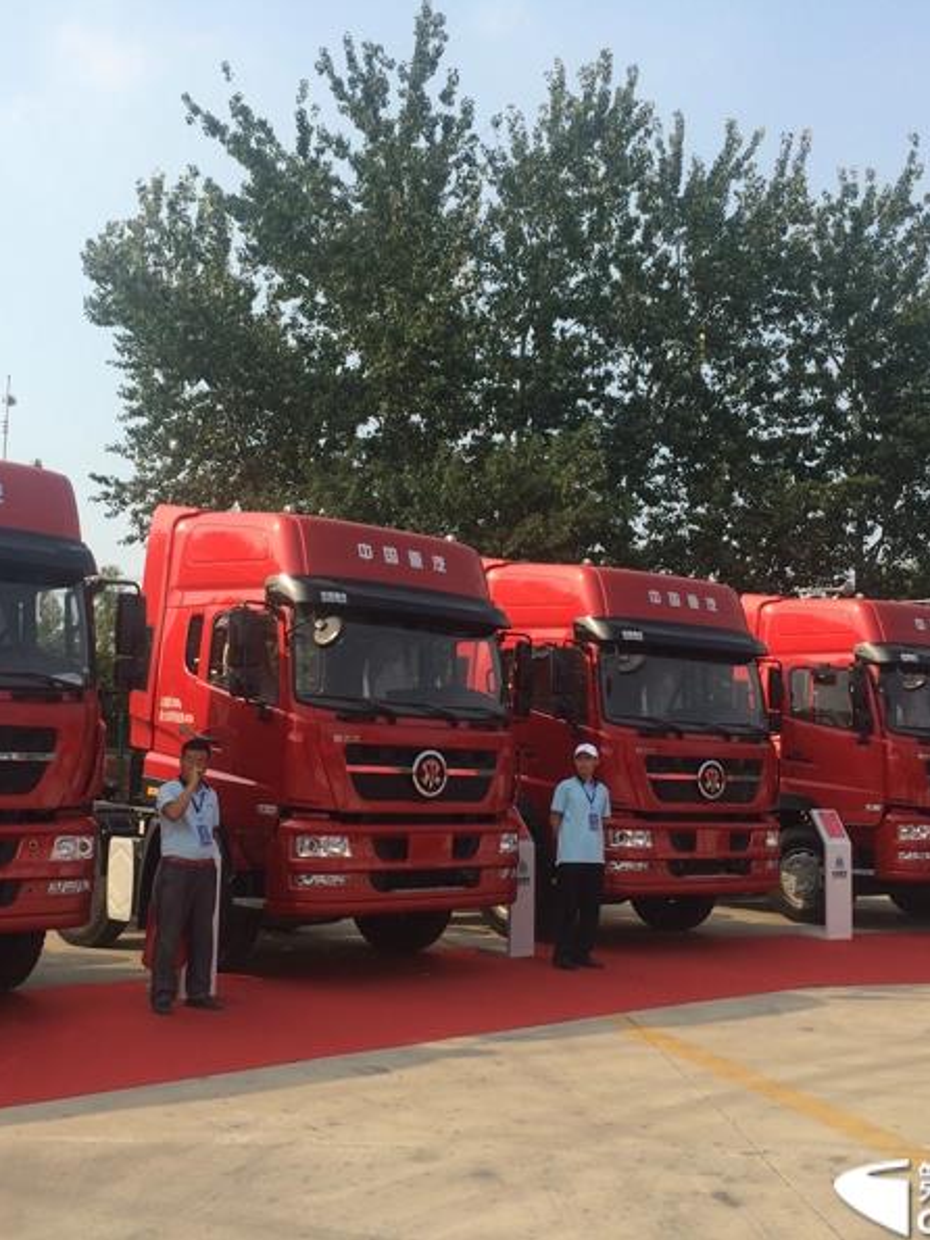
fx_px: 1398
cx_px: 413
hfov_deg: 36.8
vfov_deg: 47.9
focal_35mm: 39
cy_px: 617
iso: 32
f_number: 2.2
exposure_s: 1/1466
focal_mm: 4.15
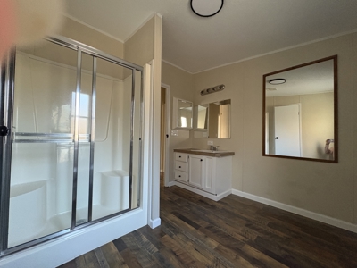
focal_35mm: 14
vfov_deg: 85.7
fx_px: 144
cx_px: 178
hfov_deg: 102.1
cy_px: 134
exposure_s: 1/60
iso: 640
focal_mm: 2.22
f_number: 2.2
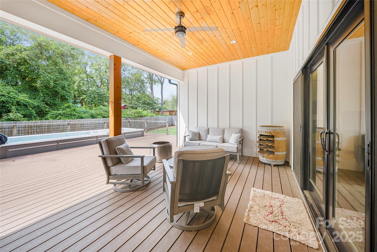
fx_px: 126
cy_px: 126
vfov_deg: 90.1
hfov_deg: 112.6
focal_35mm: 12
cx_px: 188
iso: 640
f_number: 8
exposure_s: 1/250
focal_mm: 12
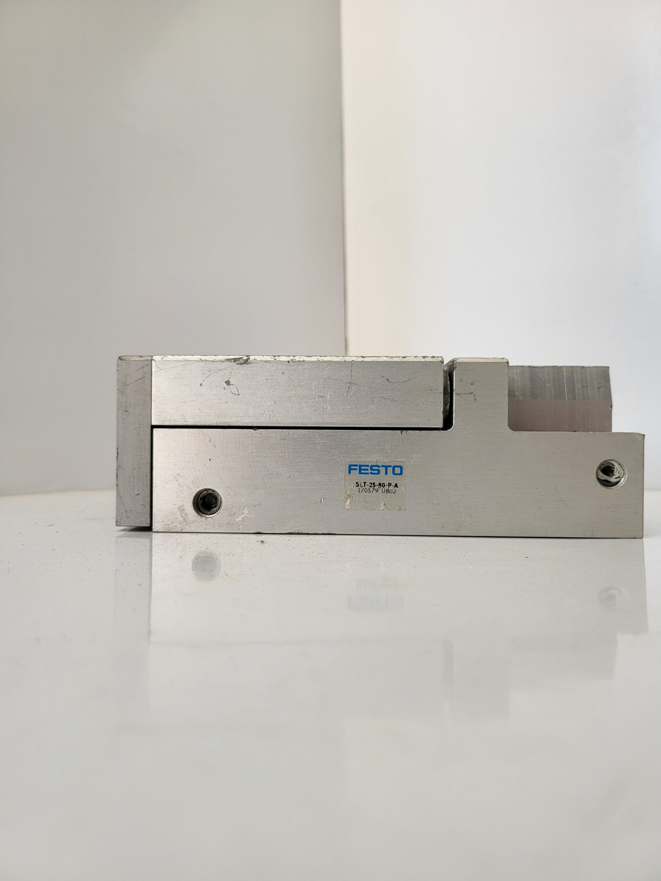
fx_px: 611
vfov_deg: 71.6
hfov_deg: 56.8
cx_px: 330
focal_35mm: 24
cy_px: 440
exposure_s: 1/148
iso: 40
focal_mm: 5
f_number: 1.8
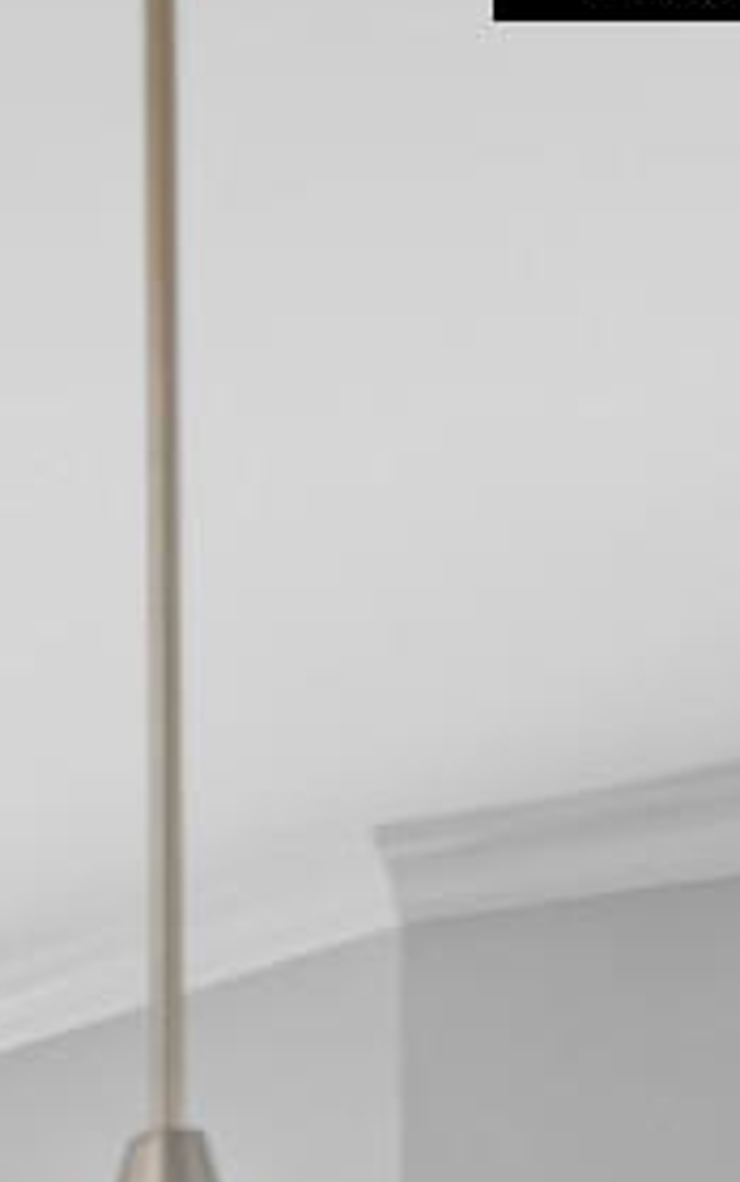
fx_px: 3256
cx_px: -2543
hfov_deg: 7.2
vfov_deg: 17.1
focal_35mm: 101
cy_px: 2100
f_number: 7.1
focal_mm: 17
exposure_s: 1/5
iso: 400
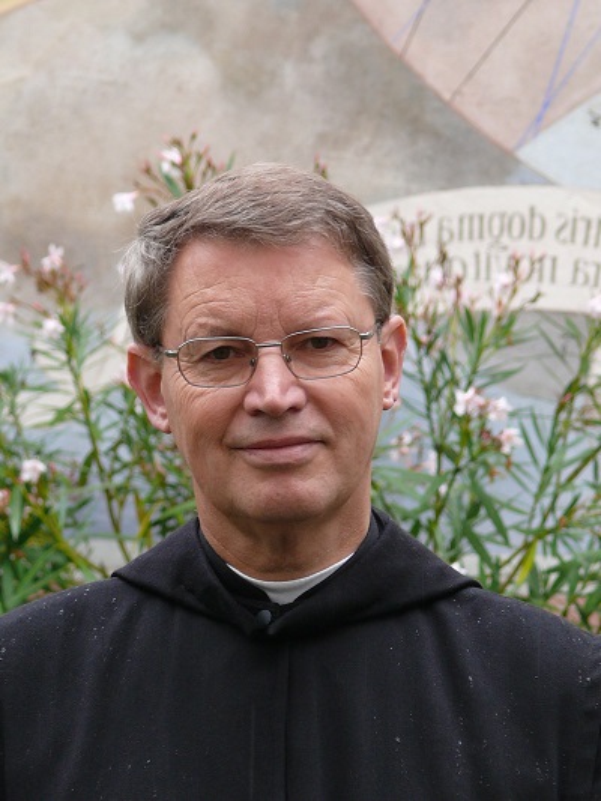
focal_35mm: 314
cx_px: 300
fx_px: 7266
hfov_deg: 4.7
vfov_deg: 6.3
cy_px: 400
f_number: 4
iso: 100
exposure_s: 1/100
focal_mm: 37.2
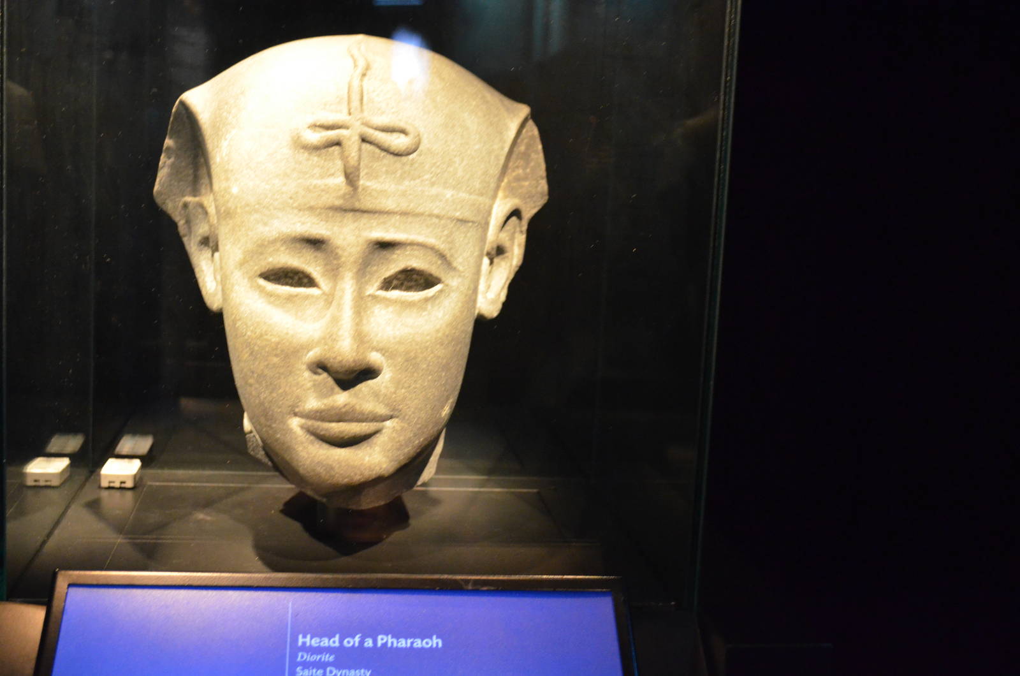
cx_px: 510
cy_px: 338
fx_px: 1357
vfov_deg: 28.0
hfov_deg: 41.2
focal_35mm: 48
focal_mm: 32
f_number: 4.8
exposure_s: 1/10
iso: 3200
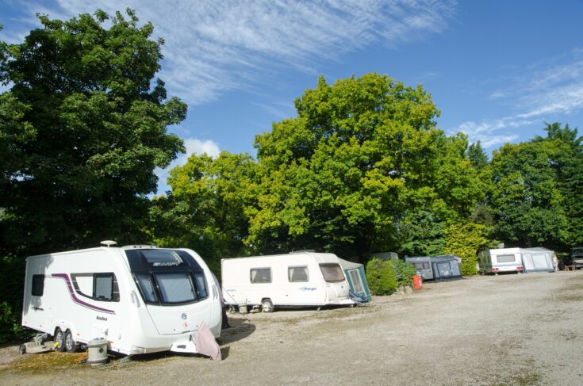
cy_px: 193
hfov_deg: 77.4
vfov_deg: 55.9
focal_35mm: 22
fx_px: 364
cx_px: 292
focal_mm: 15
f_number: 11
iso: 100
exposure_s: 1/250
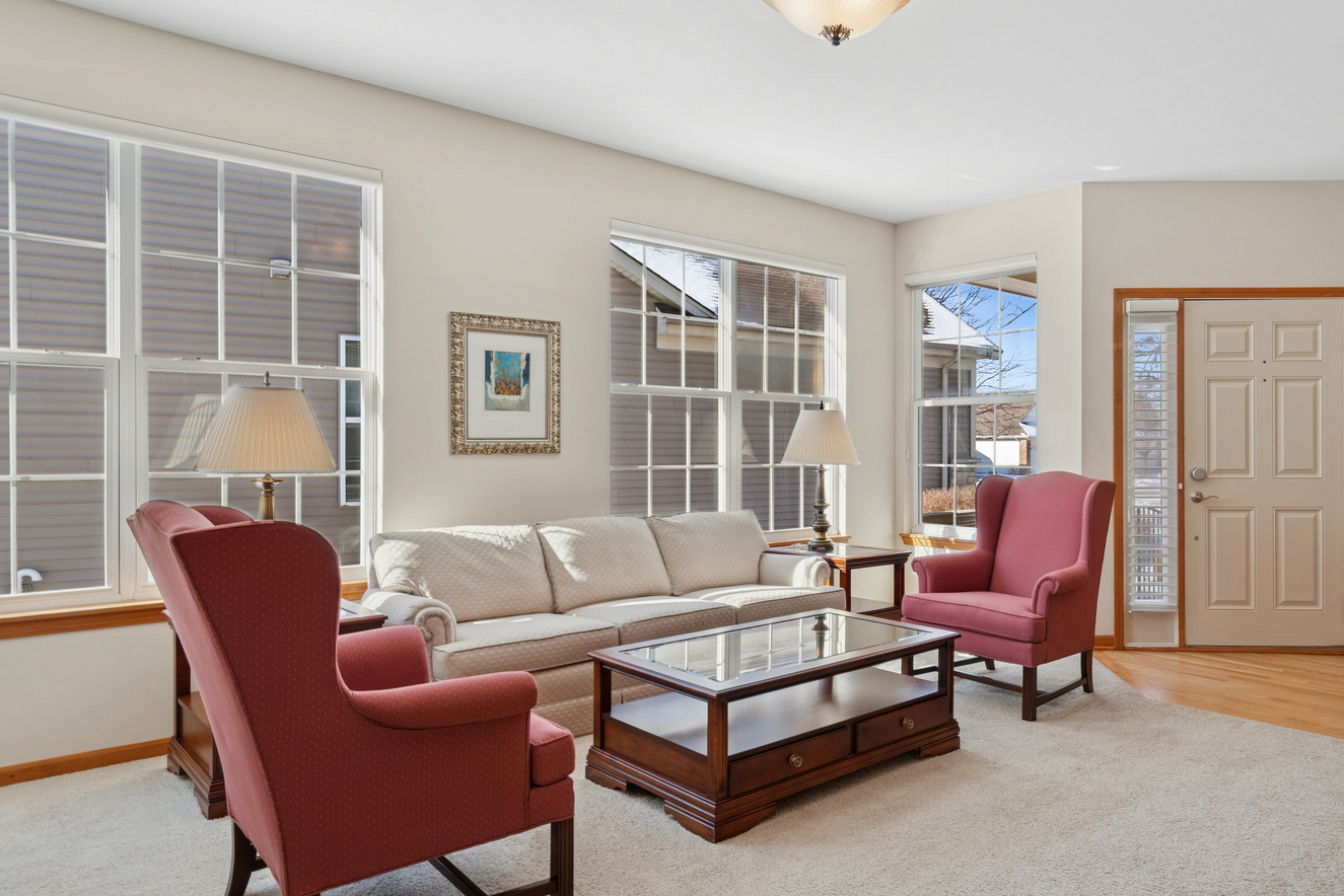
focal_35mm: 22
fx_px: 821
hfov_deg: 78.3
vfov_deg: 57.2
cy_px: 486
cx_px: 745
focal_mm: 12
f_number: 8
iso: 320
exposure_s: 1/30
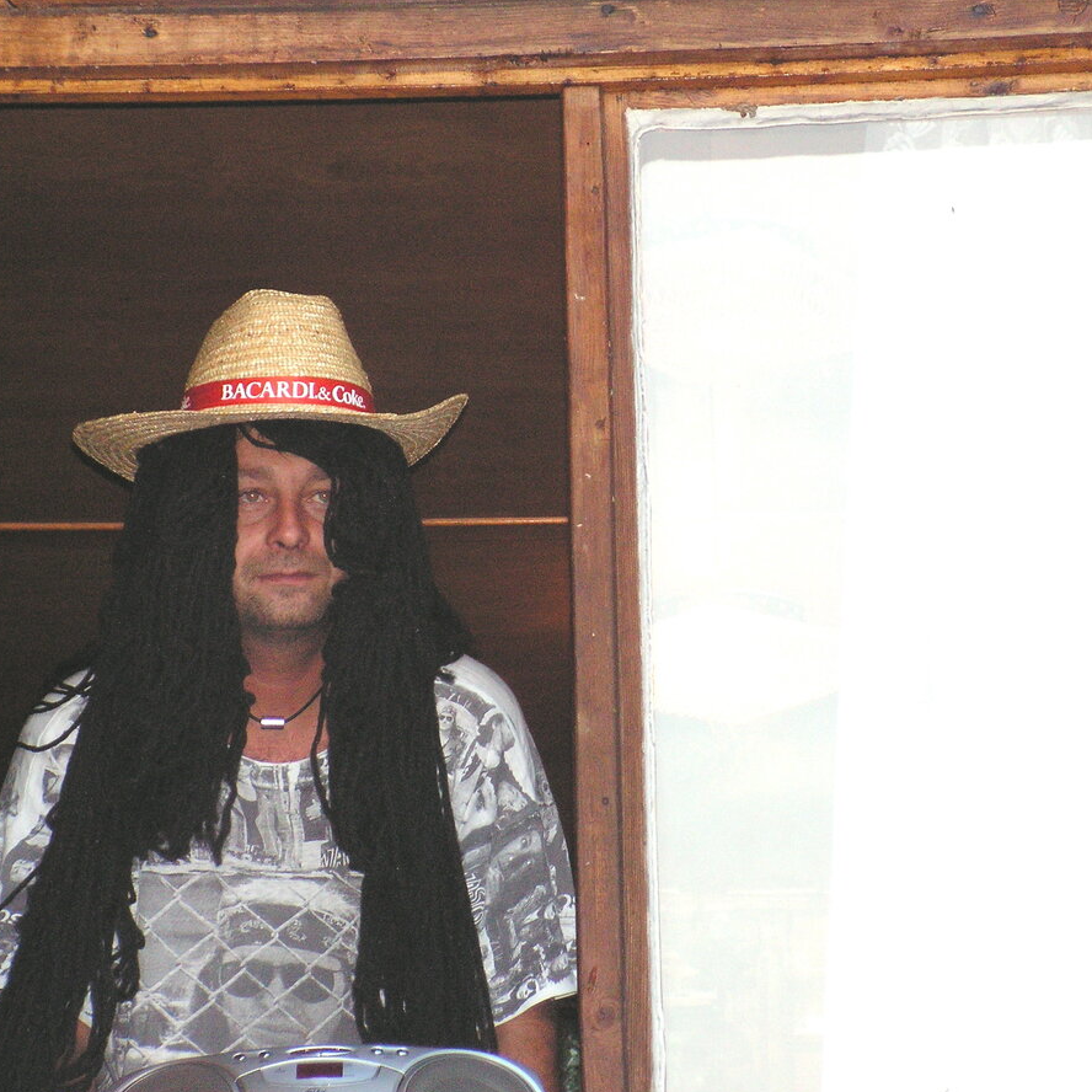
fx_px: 6139
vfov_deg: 10.2
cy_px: 548
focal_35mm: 172
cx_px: 524
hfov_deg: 10.2
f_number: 3.4
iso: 160
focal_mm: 24
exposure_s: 1/160
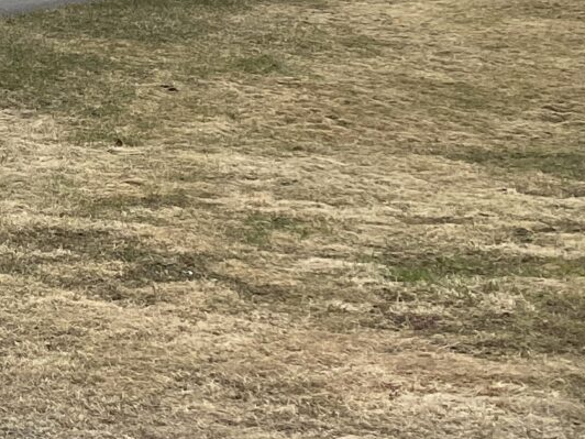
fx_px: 2112
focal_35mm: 125
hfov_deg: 13.1
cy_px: -211
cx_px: -671
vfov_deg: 11.4
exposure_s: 1/3300
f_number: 1.8
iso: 32
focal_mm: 4.25
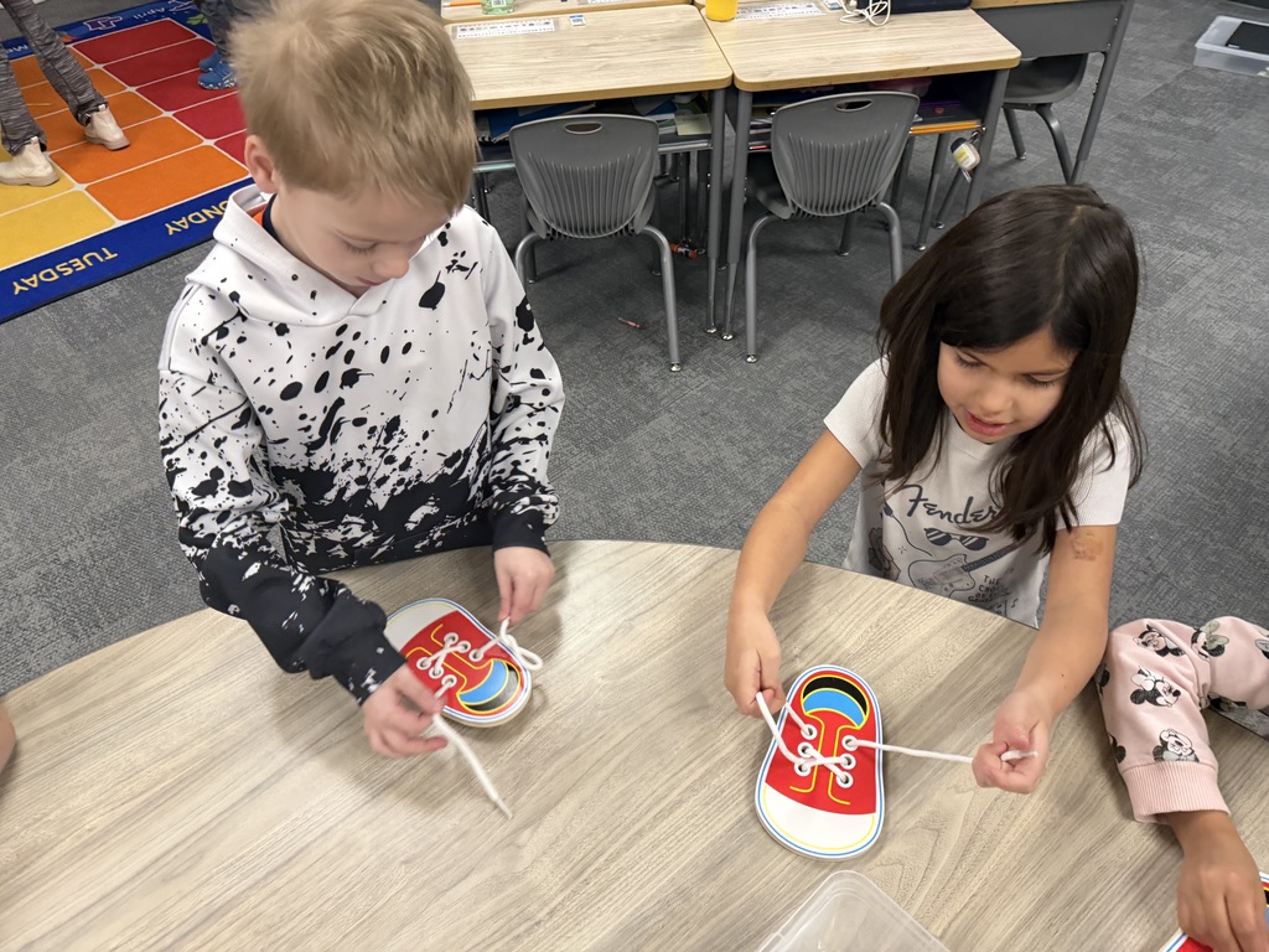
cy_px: 476
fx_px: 880
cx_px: 634
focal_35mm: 24
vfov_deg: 56.8
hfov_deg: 71.6
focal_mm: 6.76
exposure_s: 1/60
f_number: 1.78
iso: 500
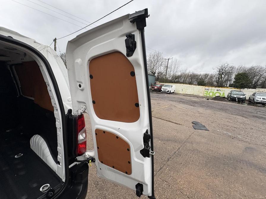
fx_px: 108
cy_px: 100
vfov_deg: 85.7
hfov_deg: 102.1
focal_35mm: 14
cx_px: 133
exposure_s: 1/99
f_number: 2.2
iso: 125
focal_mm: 2.22
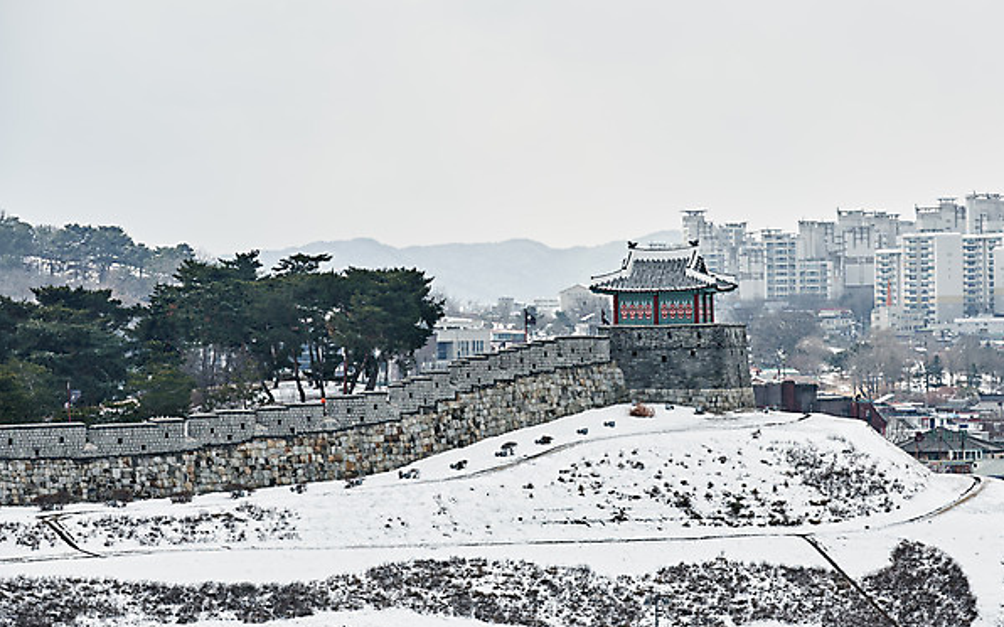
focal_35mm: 164
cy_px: 295
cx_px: 503
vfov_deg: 8.0
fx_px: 4486
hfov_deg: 12.8
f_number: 8
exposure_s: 1/320
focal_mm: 160
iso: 100
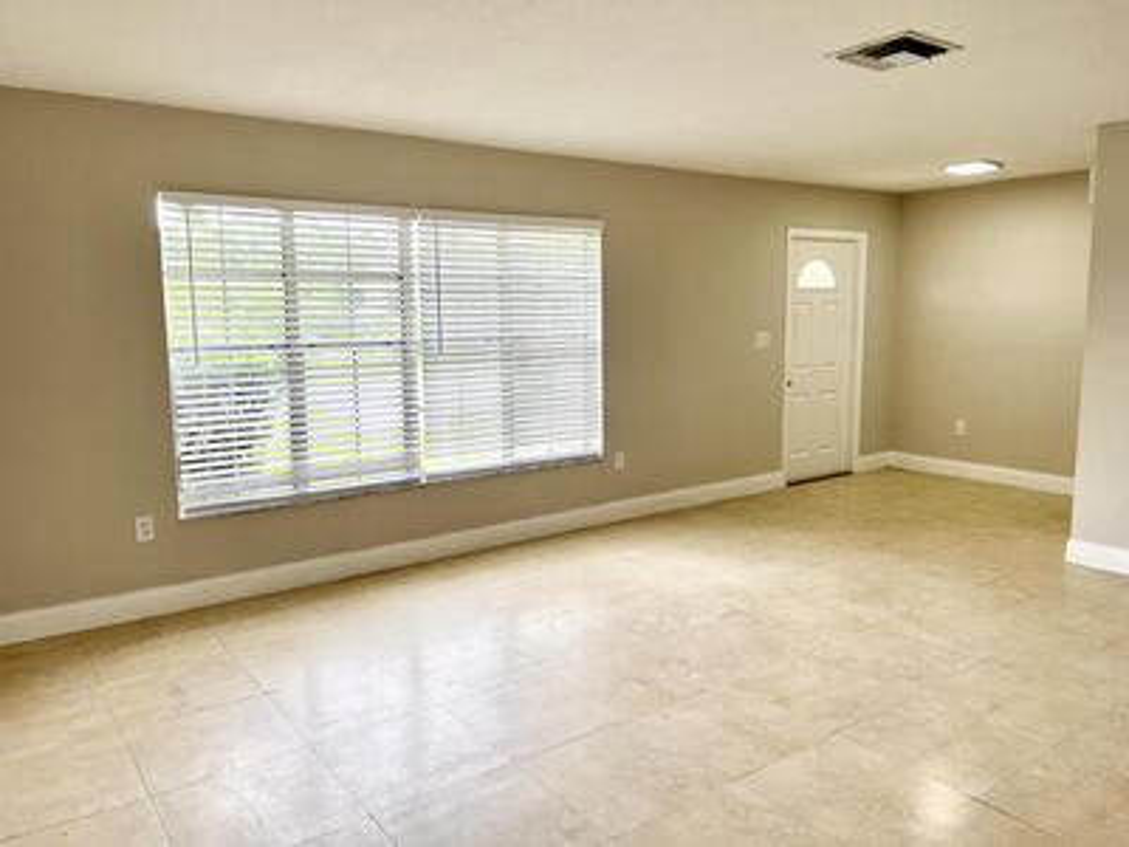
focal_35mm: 26
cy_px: 424
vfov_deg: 53.1
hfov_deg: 67.3
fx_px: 848
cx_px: 564
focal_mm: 5.7
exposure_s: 1/129
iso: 64
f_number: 1.5
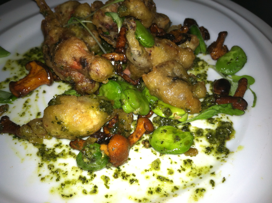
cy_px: 102
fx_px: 275
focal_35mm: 35
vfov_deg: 40.6
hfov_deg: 52.7
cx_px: 136
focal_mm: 3.85
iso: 80
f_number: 2.8
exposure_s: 1/59
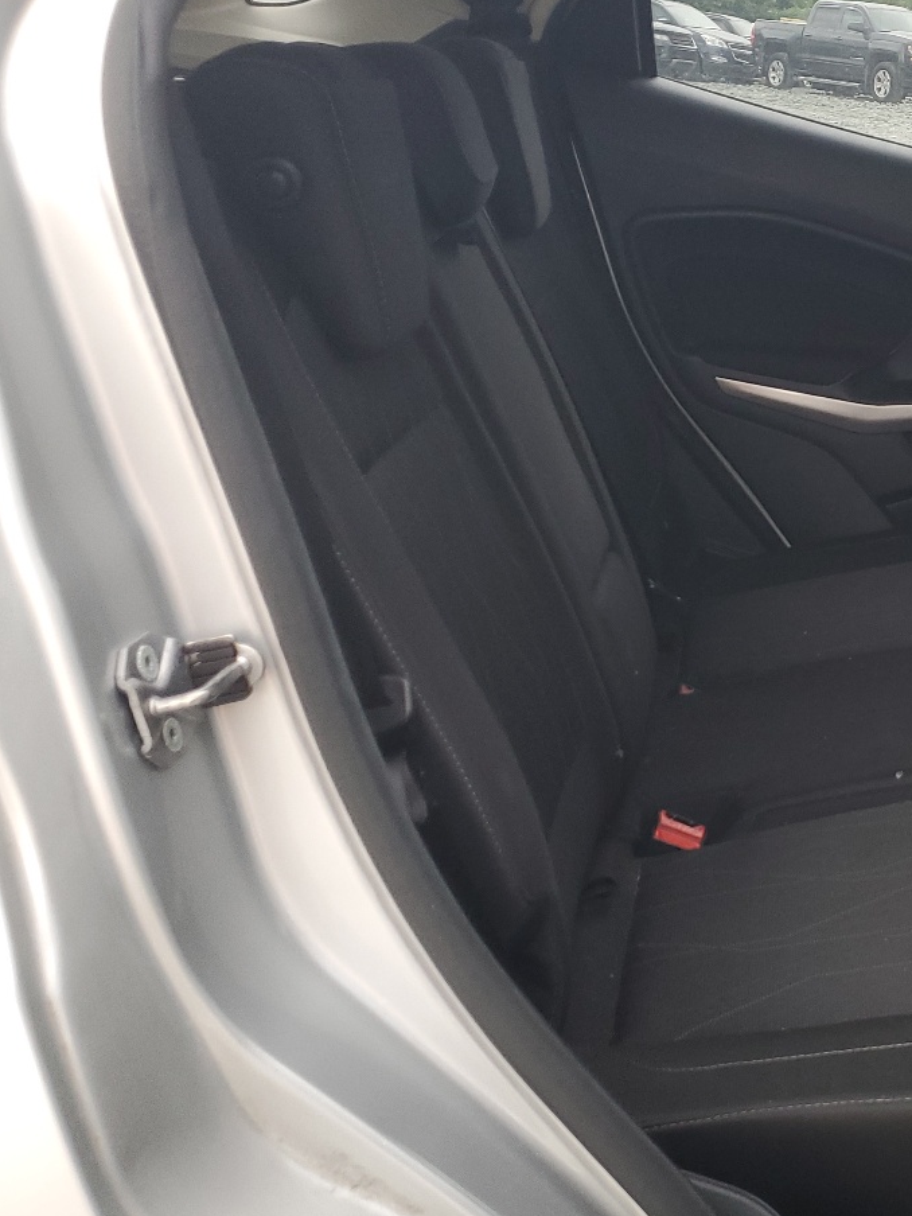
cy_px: 523
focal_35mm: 46
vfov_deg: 41.1
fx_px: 1616
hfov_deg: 28.6
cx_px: 1006
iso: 87
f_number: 1.5
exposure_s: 1/120
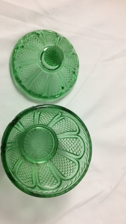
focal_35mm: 32
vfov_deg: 61.0
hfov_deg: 36.4
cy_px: 112
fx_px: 190
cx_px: 45
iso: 80
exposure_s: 1/33
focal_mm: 4.15
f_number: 2.2
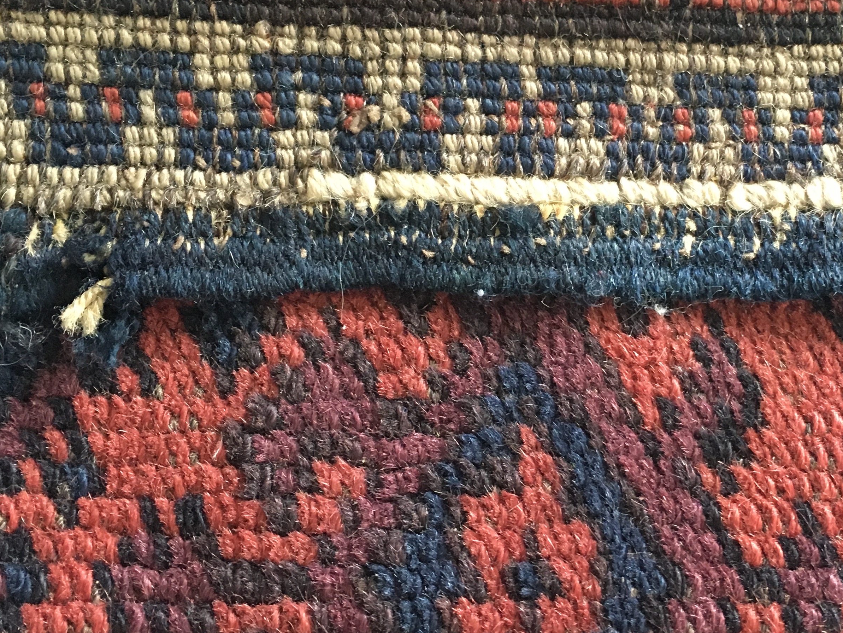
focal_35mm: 49
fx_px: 1193
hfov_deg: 38.2
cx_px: 602
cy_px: 288
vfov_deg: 29.7
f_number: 2.2
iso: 200
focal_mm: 4.15
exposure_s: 1/24
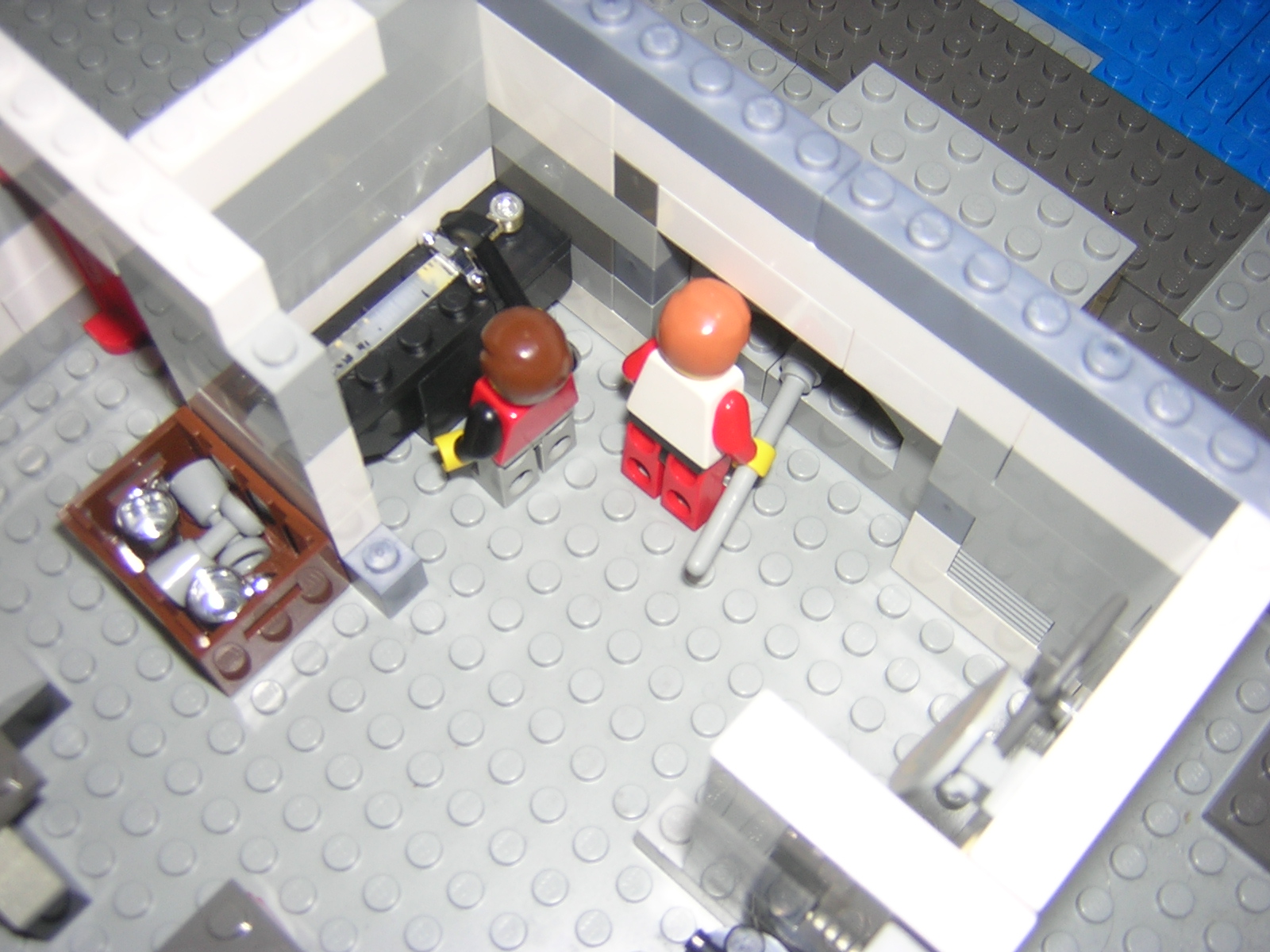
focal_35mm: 36
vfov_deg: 39.7
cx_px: 635
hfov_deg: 51.4
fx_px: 1321
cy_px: 476
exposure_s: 1/60.1
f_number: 2.6
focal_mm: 4.7
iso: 100
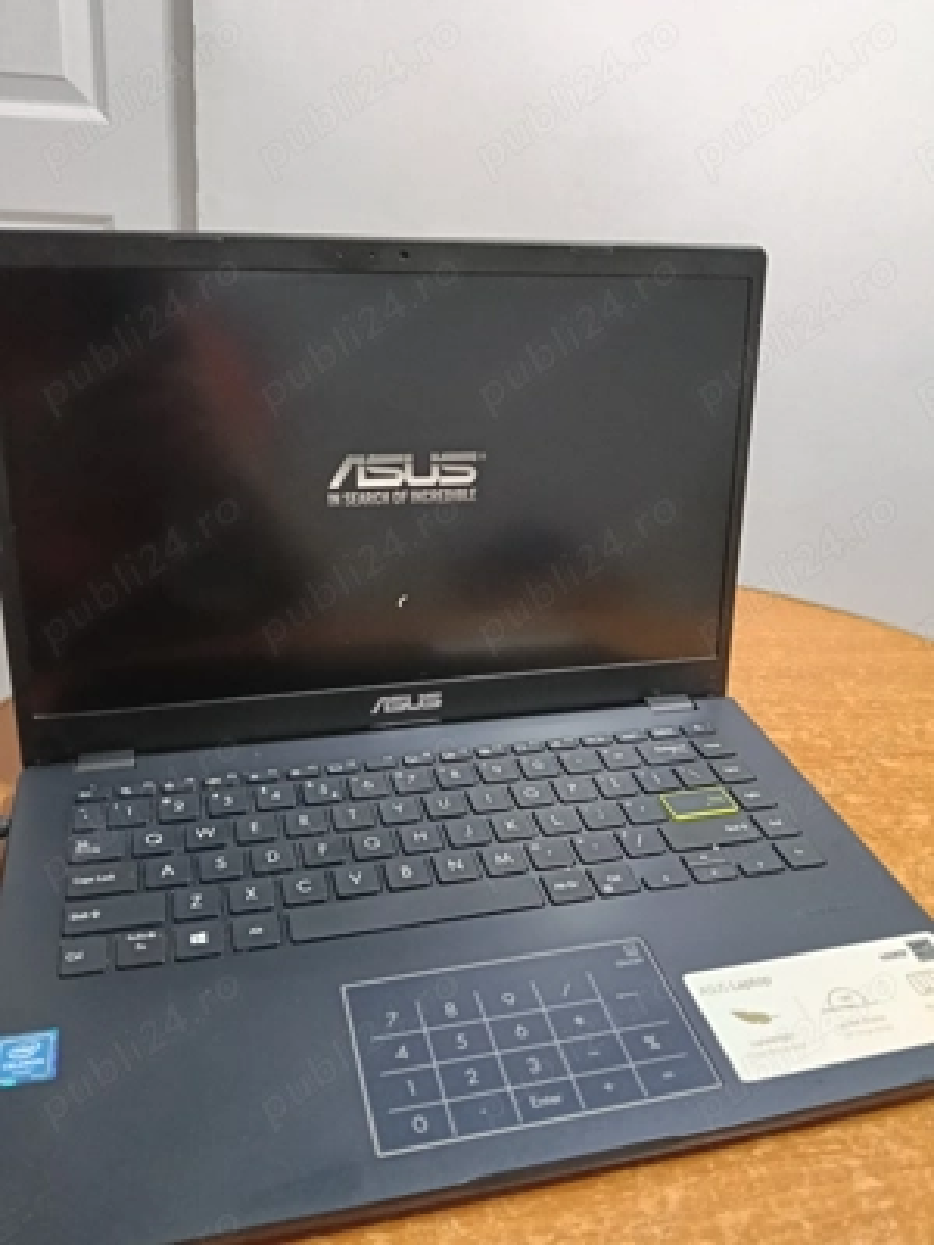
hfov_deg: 51.4
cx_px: 467
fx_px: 971
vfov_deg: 65.3
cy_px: 622
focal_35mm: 27
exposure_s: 1/33.3
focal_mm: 3.98
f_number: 1.8
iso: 500
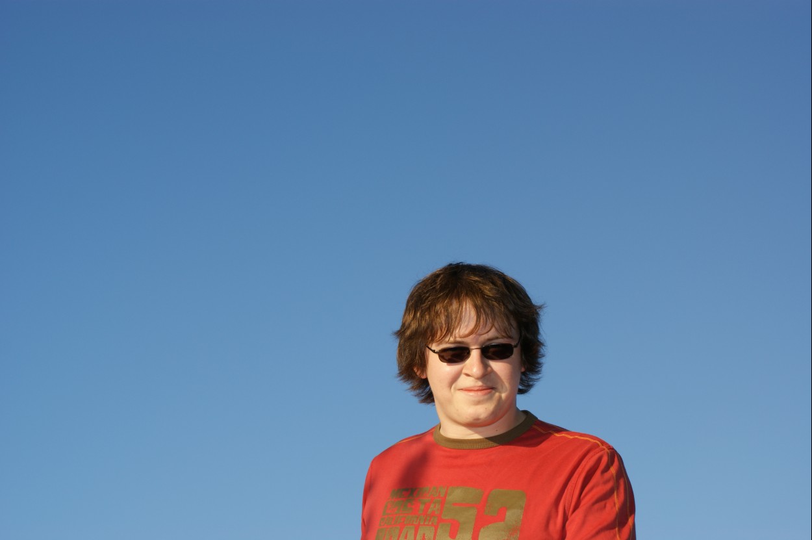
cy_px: 270
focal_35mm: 60
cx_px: 406
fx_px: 1352
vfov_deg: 22.6
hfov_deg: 33.4
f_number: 8
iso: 100
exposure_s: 1/160
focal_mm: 40
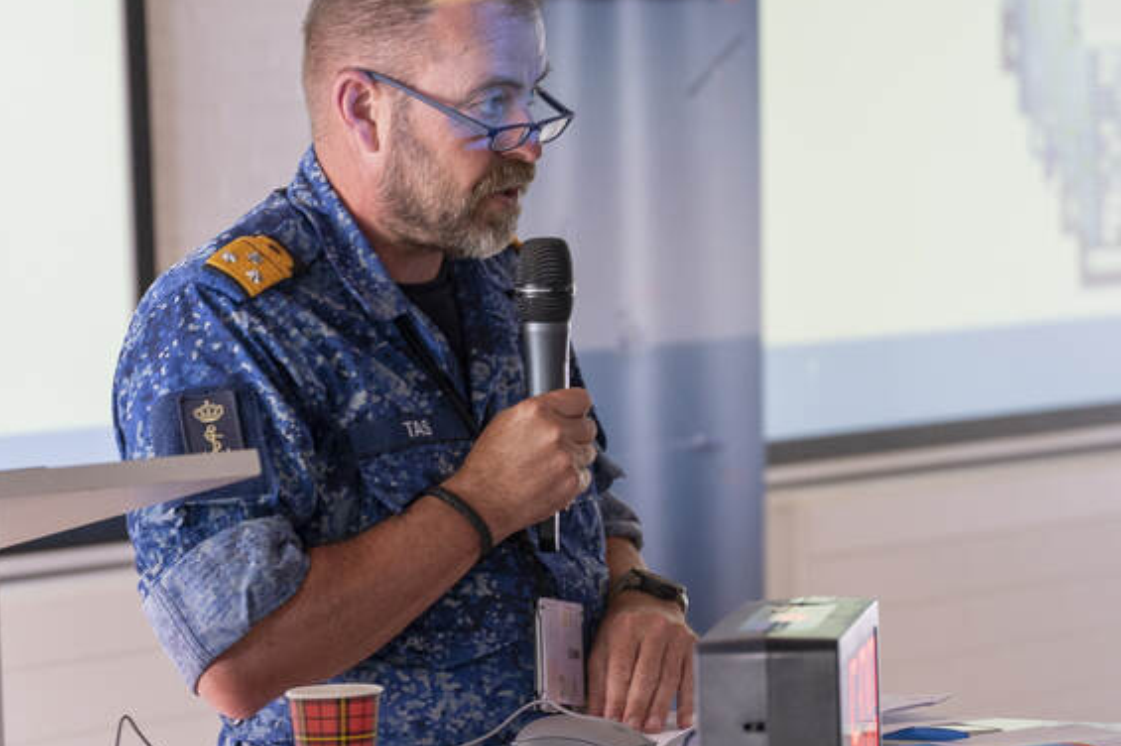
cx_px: 361
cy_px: 595
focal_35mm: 155
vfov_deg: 8.8
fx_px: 4824
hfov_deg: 13.2
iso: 1100
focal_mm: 70
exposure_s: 1/125
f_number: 3.2
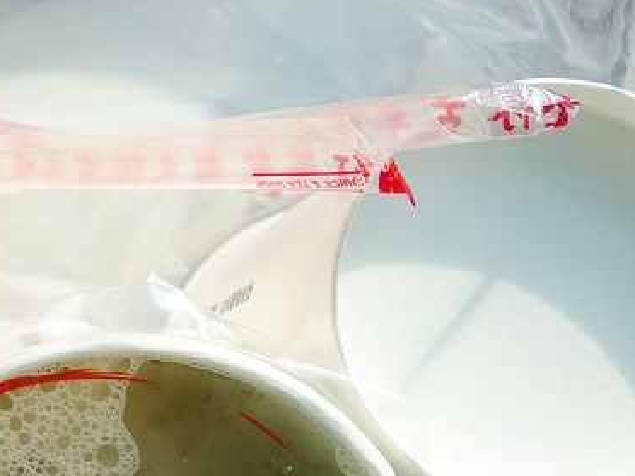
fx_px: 1357
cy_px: 457
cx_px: 10
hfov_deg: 25.1
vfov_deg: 19.4
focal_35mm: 74
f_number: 5.6
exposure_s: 1/320
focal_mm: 10.4
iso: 125
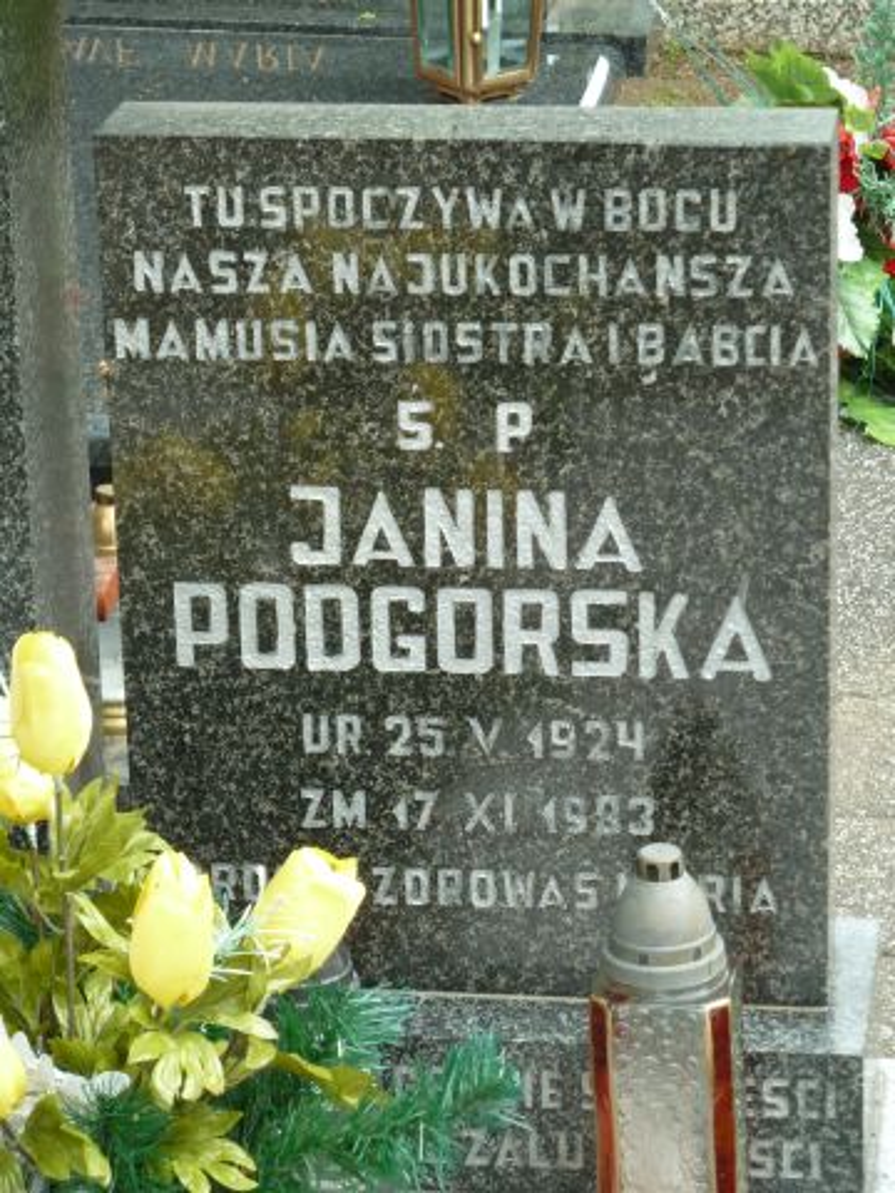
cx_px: 448
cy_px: 596
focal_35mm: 128
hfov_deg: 11.6
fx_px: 4413
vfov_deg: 15.4
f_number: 4.4
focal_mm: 21
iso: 100
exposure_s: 1/50
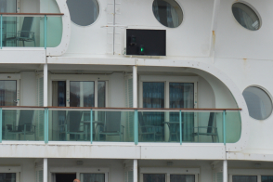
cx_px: 94
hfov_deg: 4.8
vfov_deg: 3.2
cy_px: -53
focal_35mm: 428
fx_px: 3248
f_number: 8
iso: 100
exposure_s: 1/250
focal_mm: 105
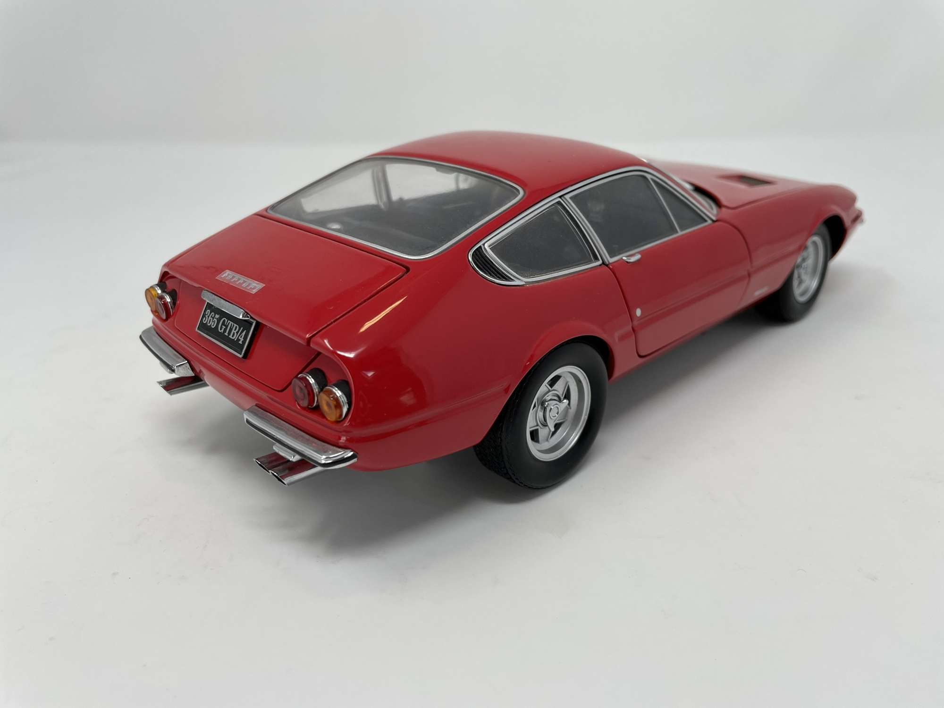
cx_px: 472
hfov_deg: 67.3
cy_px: 354
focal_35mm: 26
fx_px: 709
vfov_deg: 53.1
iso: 32
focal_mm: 4.2
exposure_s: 1/344
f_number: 1.6
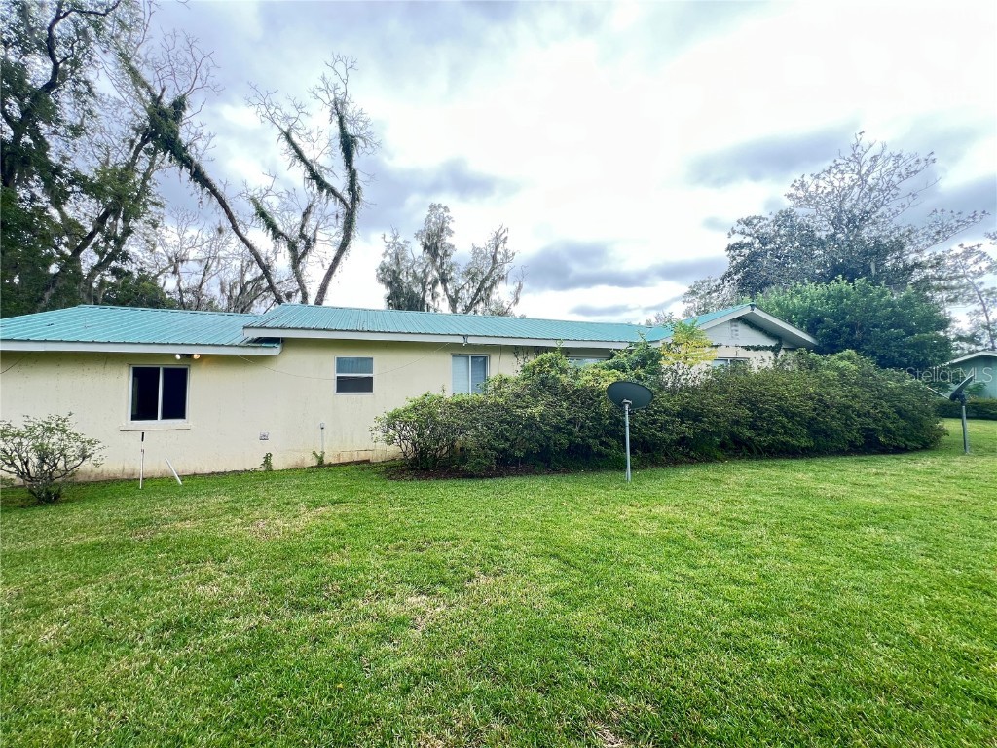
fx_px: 374
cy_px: 374
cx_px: 498
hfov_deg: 106.2
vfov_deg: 89.9
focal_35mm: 13
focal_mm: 1.57
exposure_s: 1/175
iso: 32
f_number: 1.8
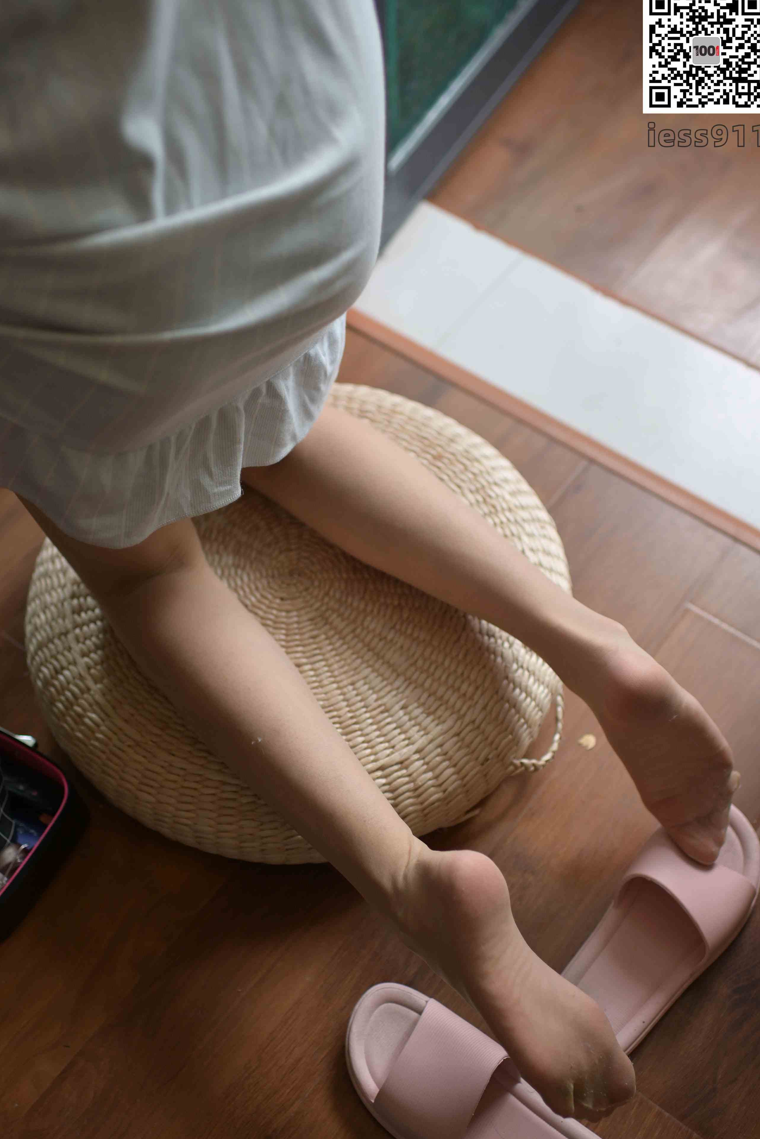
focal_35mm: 42
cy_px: 650
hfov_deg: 31.9
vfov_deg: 46.3
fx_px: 1330
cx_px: 370
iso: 250
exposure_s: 1/160
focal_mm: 35
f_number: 2
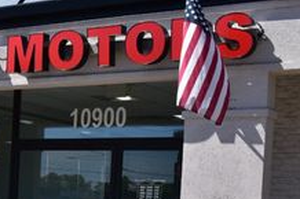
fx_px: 845
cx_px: -118
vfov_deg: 13.2
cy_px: 225
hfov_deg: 18.4
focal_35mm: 101
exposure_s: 1/500
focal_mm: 23
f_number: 11
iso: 280
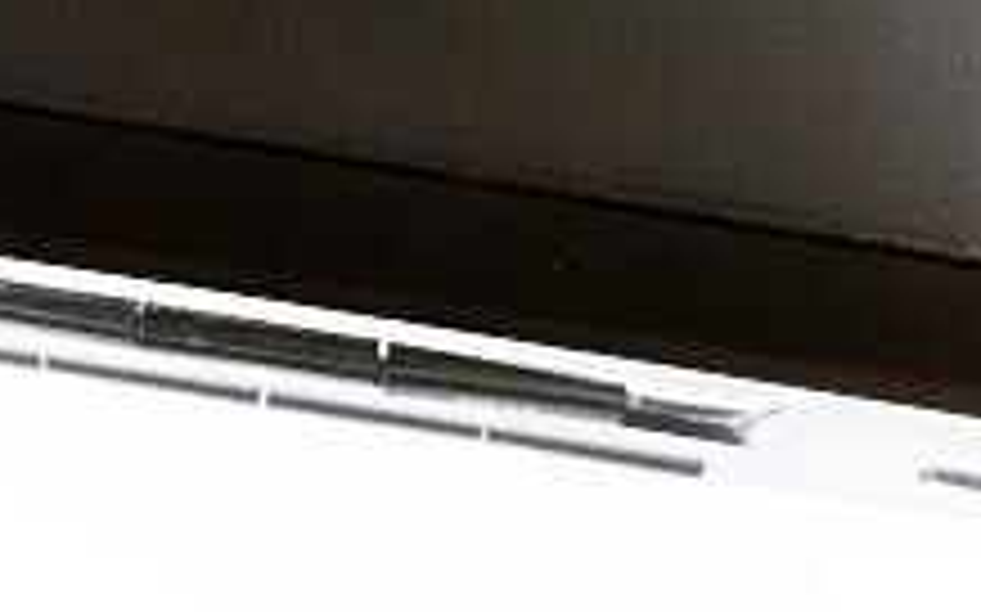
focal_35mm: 118
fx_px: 3153
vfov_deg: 10.3
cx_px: 382
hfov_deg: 17.7
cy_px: -587
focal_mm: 3.93
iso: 400
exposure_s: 1/25
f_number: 1.7
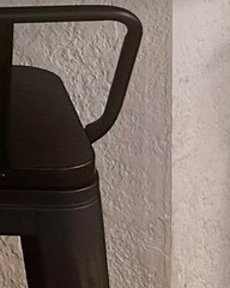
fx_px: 1438
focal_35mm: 169
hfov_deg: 8.3
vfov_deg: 10.3
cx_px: -345
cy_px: -343
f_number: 1.5
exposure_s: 1/60
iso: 80
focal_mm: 5.7
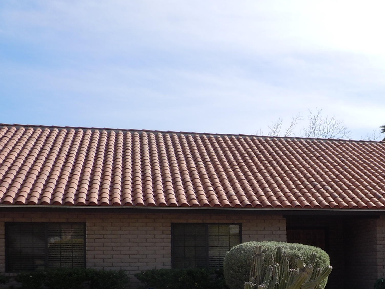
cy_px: 255
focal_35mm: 56
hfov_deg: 32.5
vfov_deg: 25.4
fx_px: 623
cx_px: 352
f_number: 3.7
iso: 100
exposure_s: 1/800
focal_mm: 5
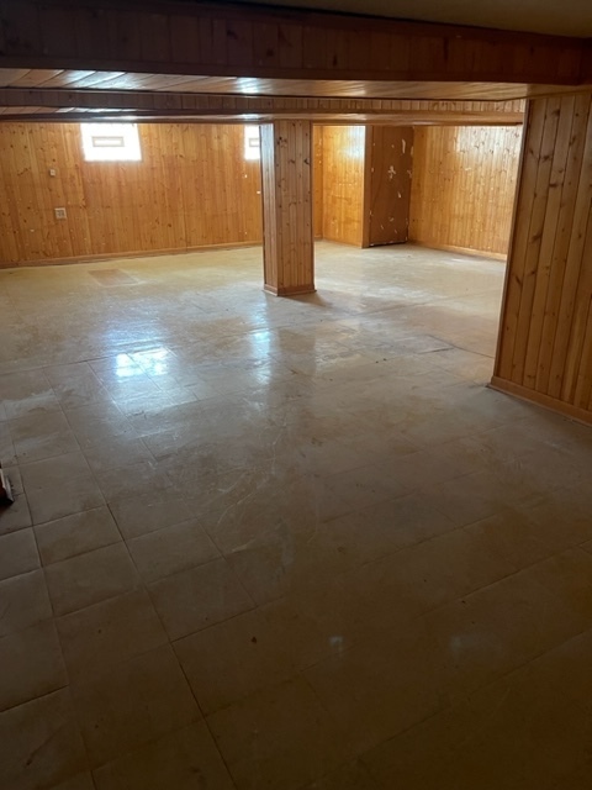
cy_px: 395
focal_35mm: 26
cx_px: 296
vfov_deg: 67.3
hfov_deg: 53.1
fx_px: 593
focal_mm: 5.1
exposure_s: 1/37
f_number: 1.6
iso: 640
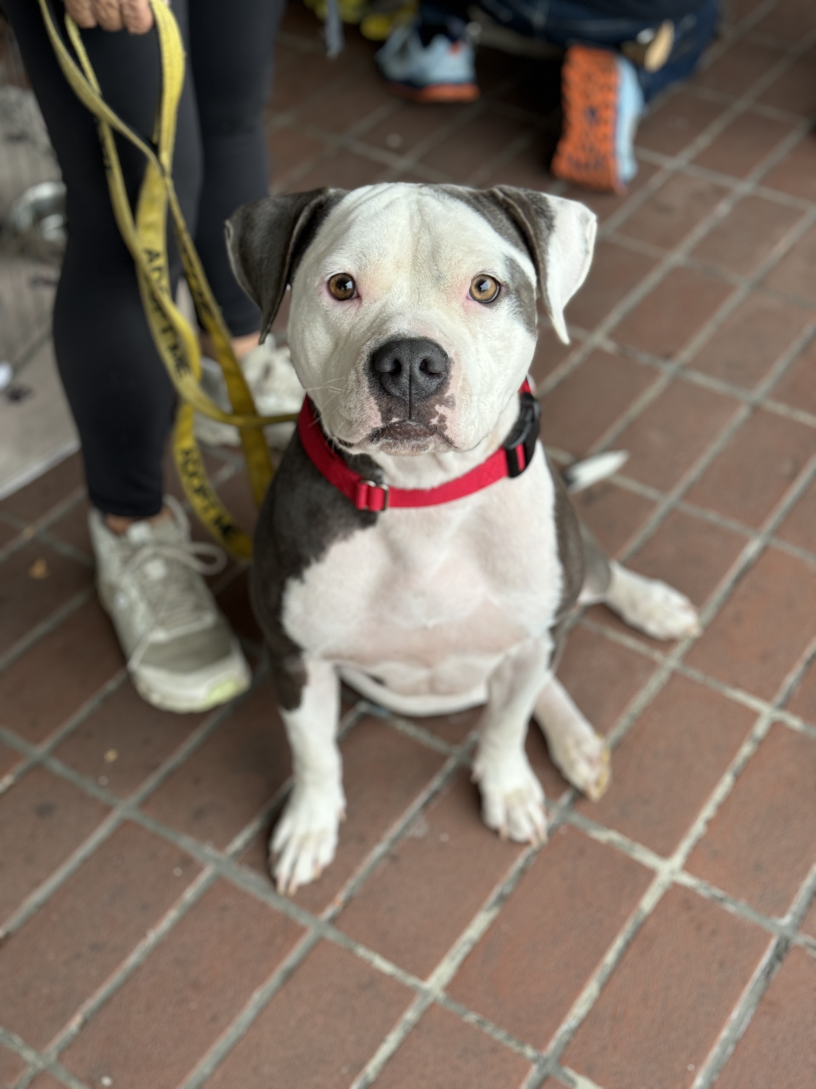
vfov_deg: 39.7
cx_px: 408
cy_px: 544
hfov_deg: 30.3
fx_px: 1509
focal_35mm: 48
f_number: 1.78
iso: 50
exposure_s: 1/149
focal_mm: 6.76
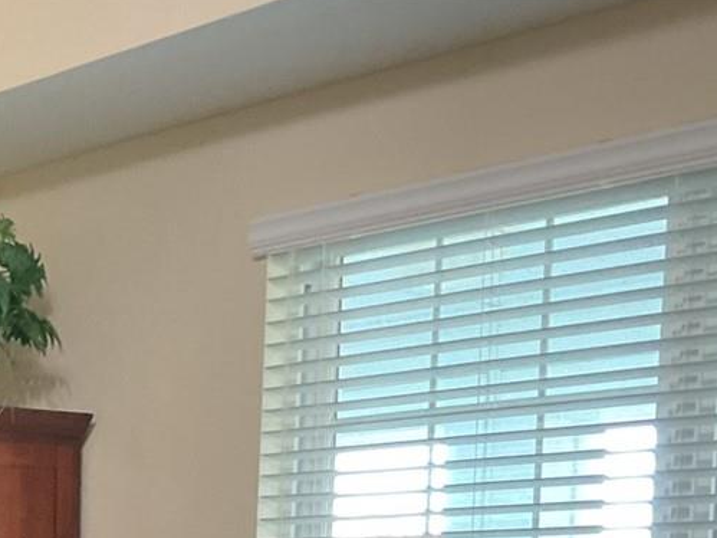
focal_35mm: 93
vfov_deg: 14.6
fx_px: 1926
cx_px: -191
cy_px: 856
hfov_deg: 19.6
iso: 250
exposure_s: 1/60
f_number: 1.8
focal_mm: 3
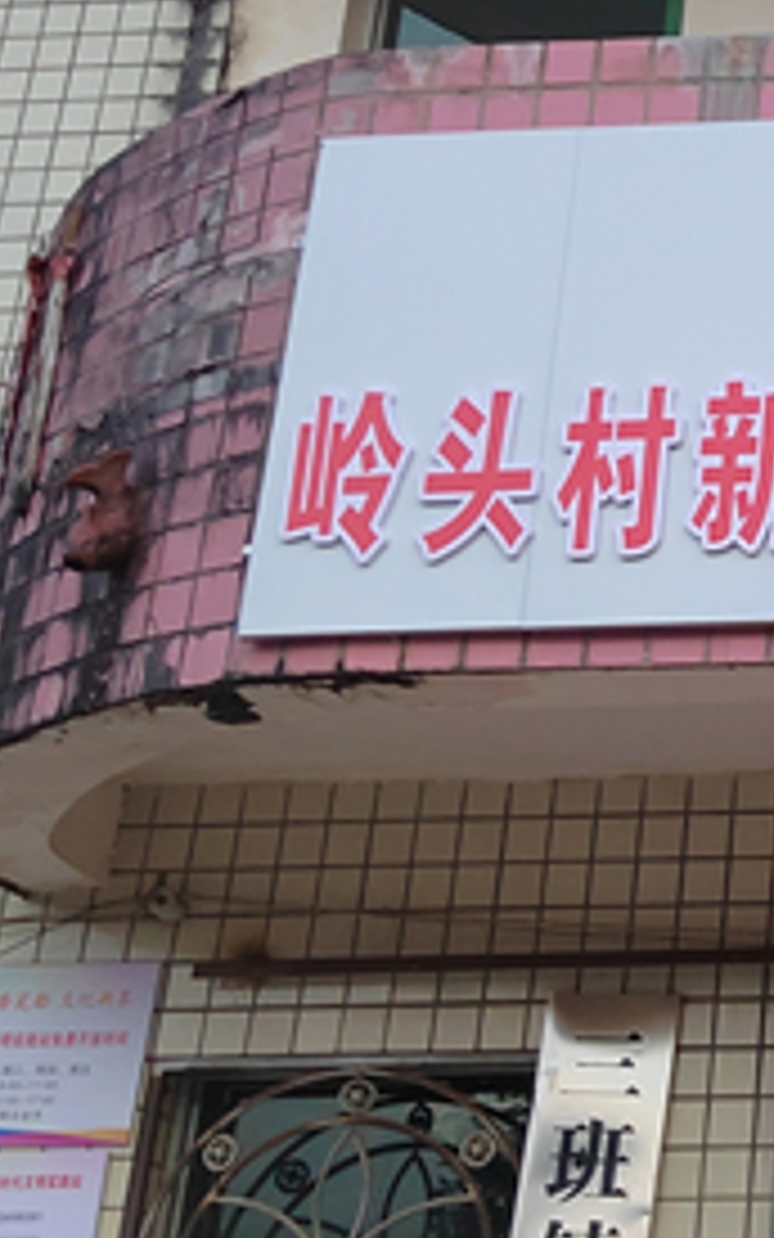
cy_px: 428
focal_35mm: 71
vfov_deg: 28.8
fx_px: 2395
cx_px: 1184
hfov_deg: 16.6
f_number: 1.9
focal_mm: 5.52
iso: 2928
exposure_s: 1/50
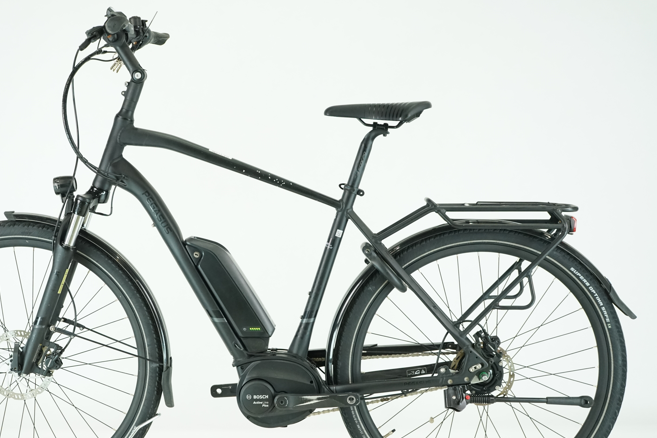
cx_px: 257
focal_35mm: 65
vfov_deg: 20.9
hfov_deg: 30.9
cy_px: 257
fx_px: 1186
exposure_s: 1/200
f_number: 5.6
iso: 2500
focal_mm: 53
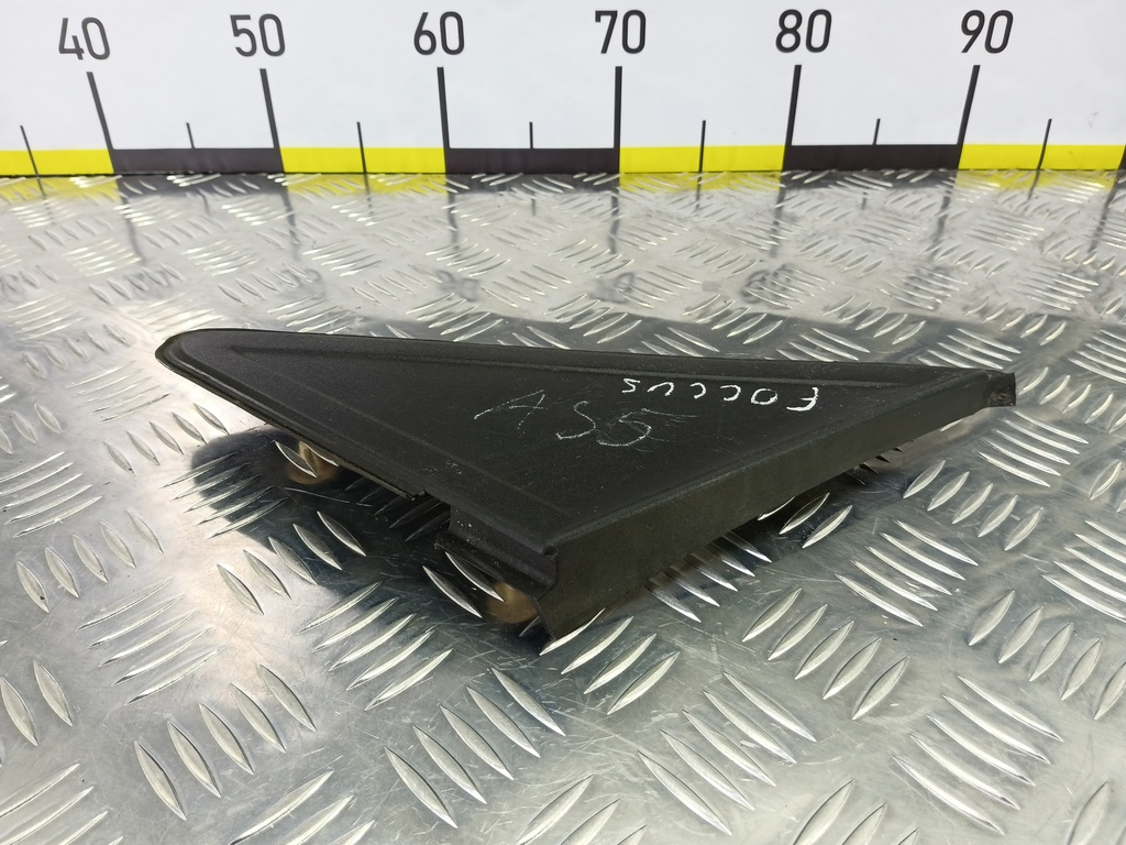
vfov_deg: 58.9
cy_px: 422
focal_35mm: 23
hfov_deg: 73.9
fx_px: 748
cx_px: 563
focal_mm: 4.11
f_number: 1.6
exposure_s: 1/50
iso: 153
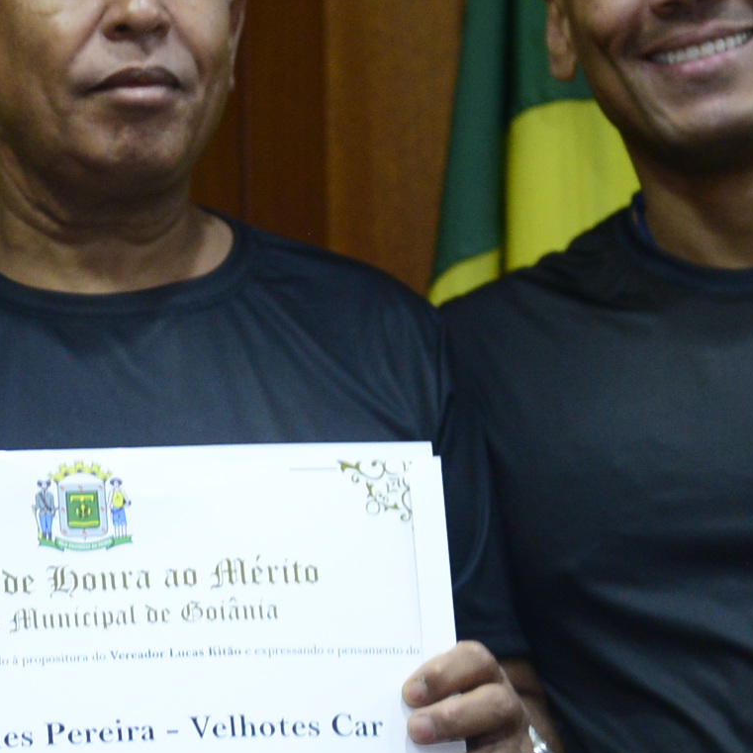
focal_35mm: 195
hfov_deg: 8.9
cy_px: 437
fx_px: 4799
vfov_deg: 9.0
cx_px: 46
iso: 2000
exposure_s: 1/125
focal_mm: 58
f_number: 3.2
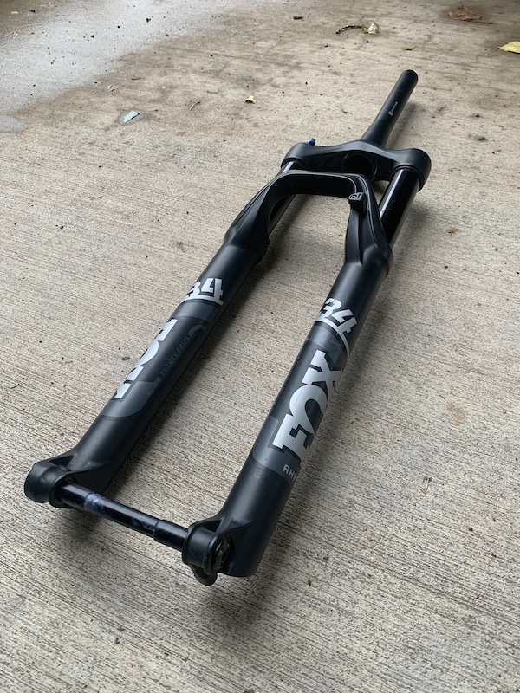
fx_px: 521
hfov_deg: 53.1
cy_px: 346
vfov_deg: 67.3
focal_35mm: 26
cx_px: 260
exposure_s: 1/97
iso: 100
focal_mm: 4.25
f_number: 1.8
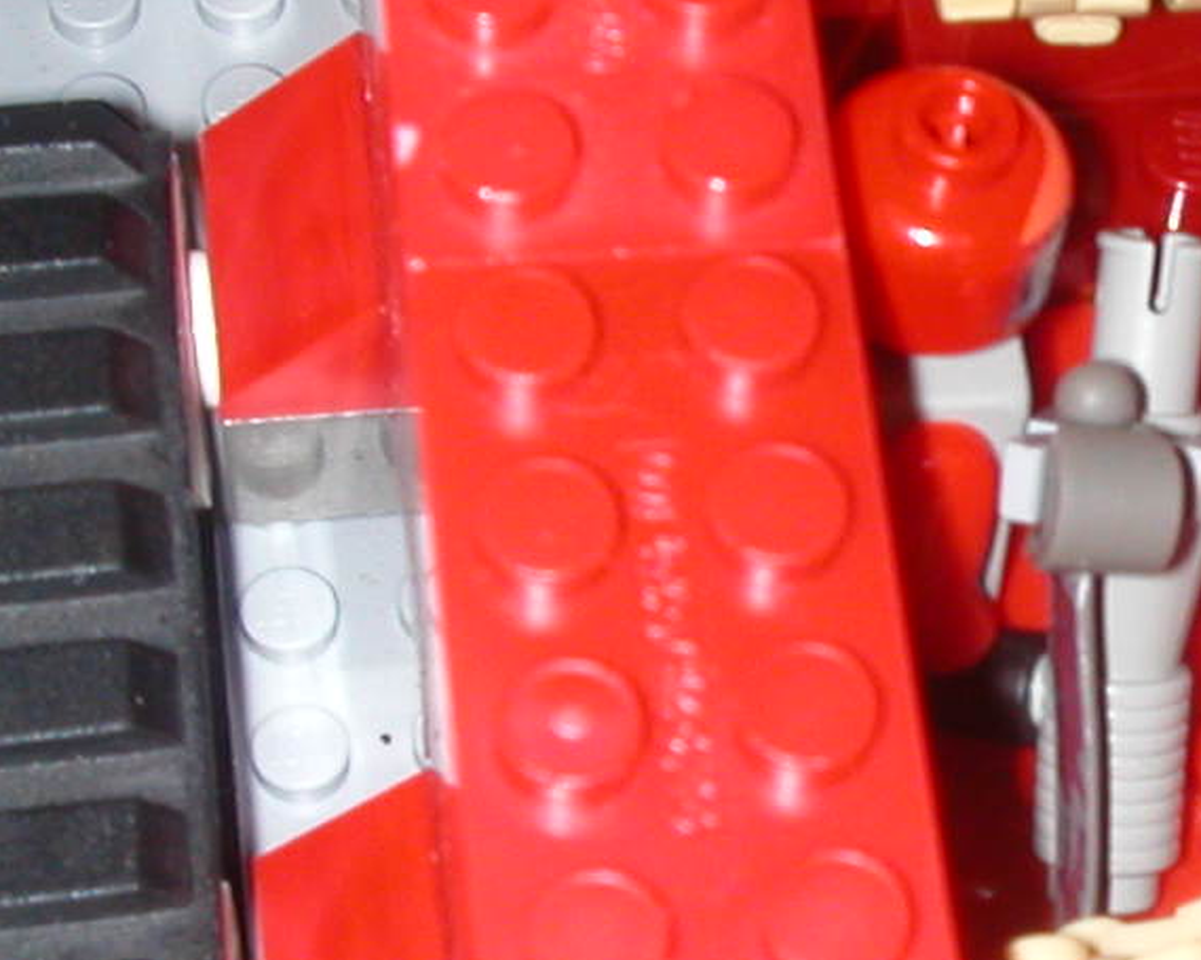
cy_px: 823
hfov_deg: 15.6
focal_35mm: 118
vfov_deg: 13.0
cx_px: 1482
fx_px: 4194
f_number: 4.8
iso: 100
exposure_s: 1/59.9
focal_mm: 6.6
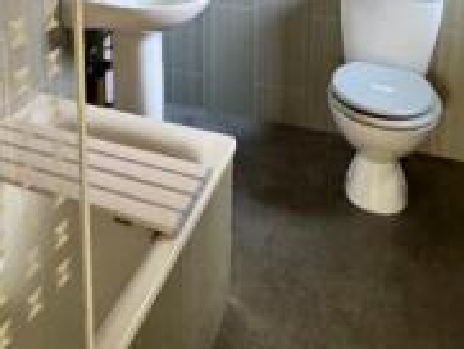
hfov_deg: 40.2
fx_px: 604
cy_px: -55
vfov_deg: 28.6
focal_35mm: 45
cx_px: 88
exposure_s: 1/60
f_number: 2.2
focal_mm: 2.22
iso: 800
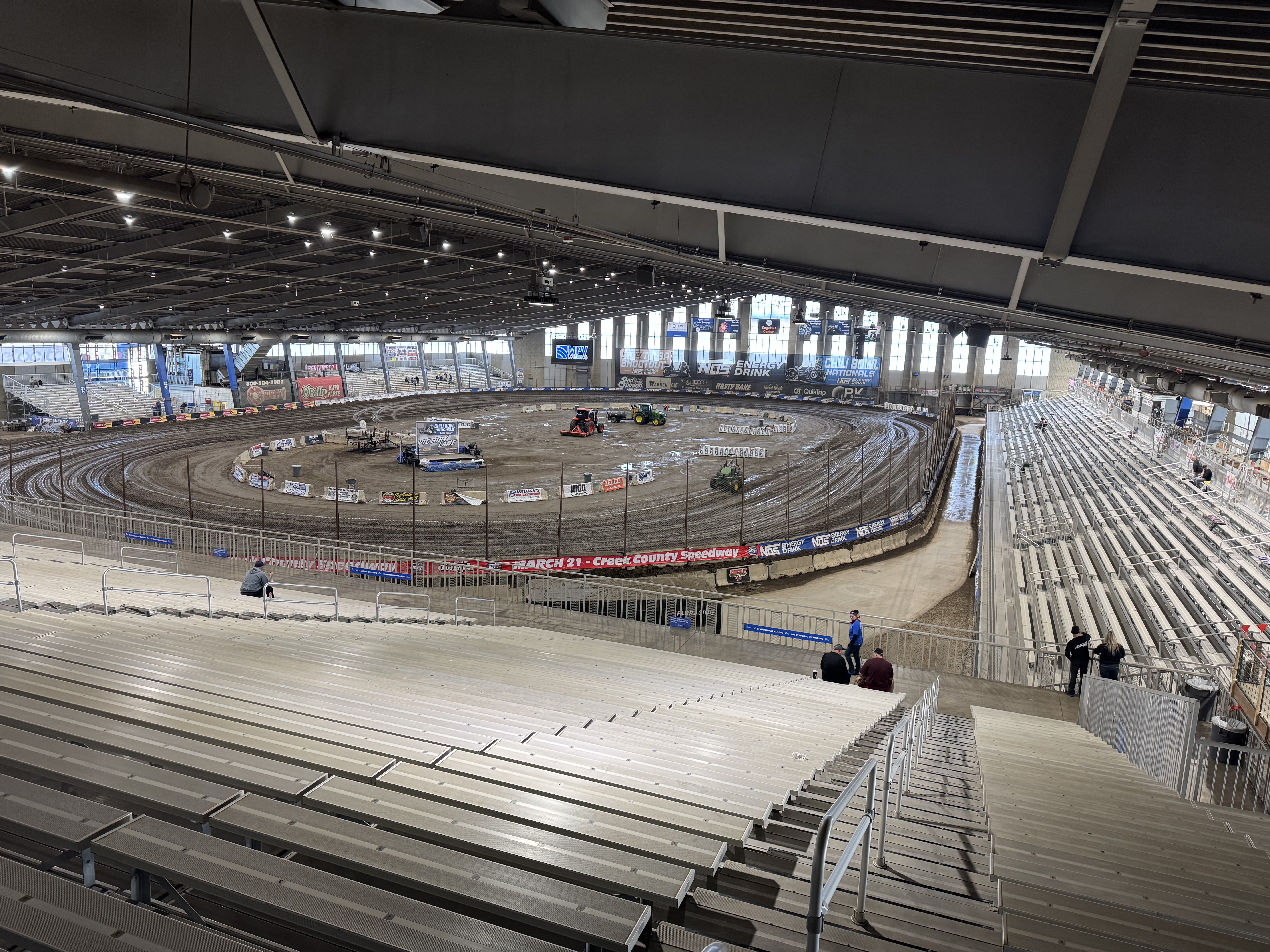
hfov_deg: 71.6
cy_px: 476
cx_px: 635
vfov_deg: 56.8
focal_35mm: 24
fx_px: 881
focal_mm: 6.76
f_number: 1.78
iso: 200
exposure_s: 1/120
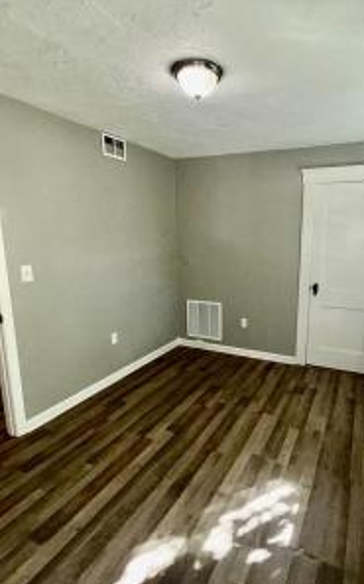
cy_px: 293
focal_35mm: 20
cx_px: 236
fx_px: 318
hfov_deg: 58.5
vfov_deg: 85.1
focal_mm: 2.22
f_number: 2.2
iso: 125
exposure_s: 1/60
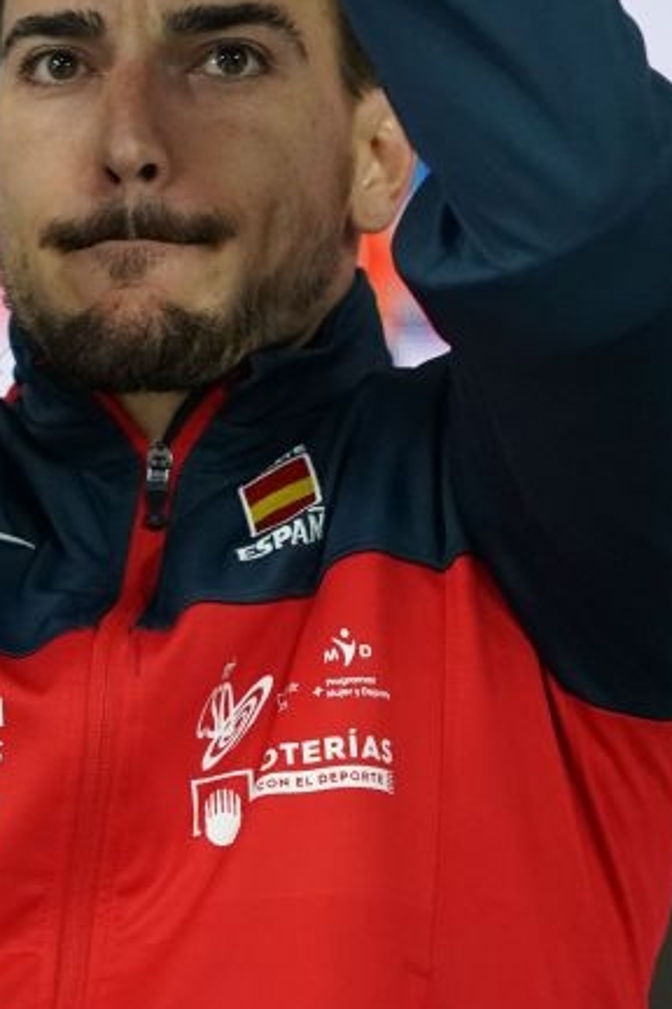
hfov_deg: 1.2
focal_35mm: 1112
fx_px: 31134
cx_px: 203
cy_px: 495
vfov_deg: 1.9
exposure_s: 1/400
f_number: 2.8
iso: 3200
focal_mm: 400
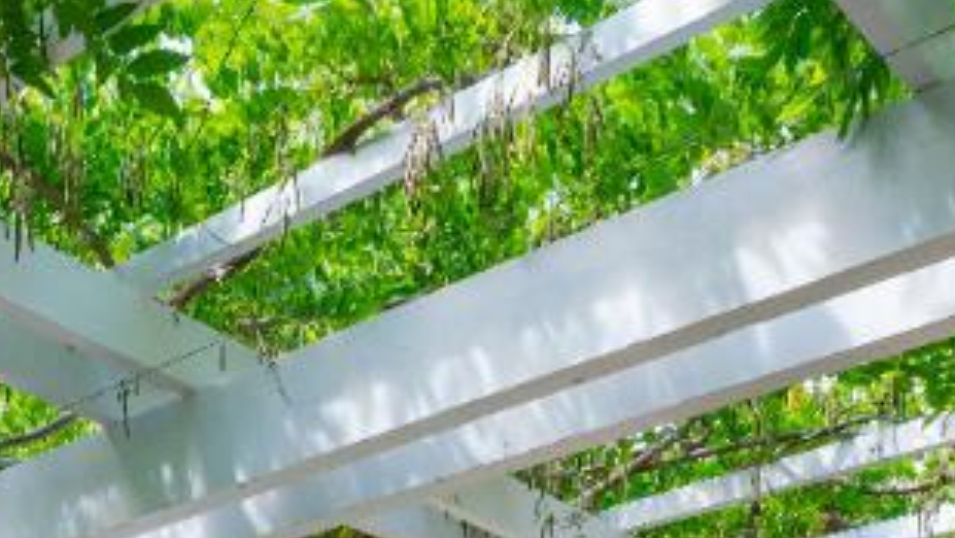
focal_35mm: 66
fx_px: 1672
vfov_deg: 14.9
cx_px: 151
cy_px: 1076
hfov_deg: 30.8
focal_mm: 13
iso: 125
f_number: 9
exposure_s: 1/30
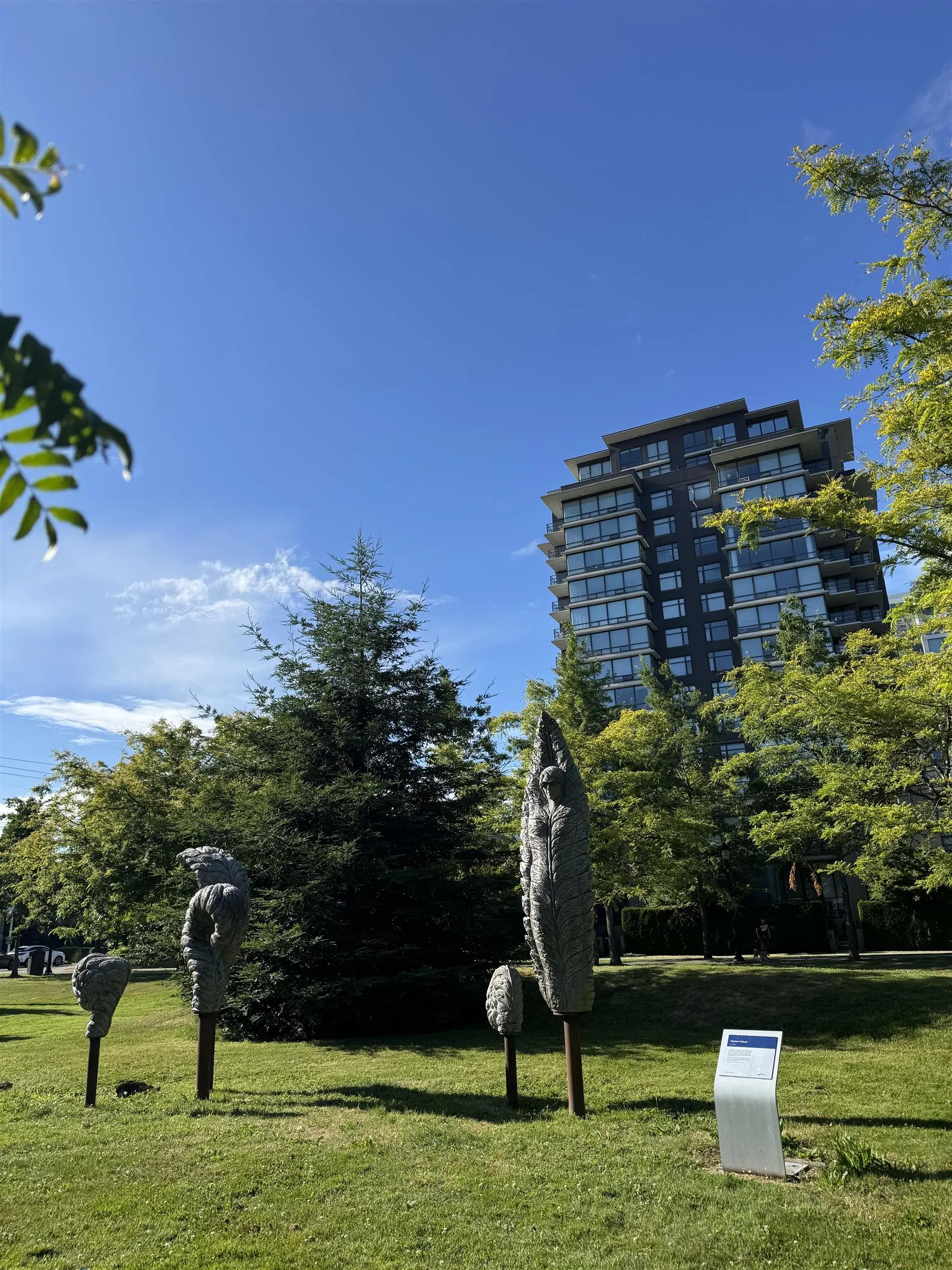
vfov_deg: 71.6
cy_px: 635
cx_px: 476
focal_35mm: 24
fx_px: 880
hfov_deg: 56.8
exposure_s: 1/3597
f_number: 1.78
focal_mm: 6.76
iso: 80
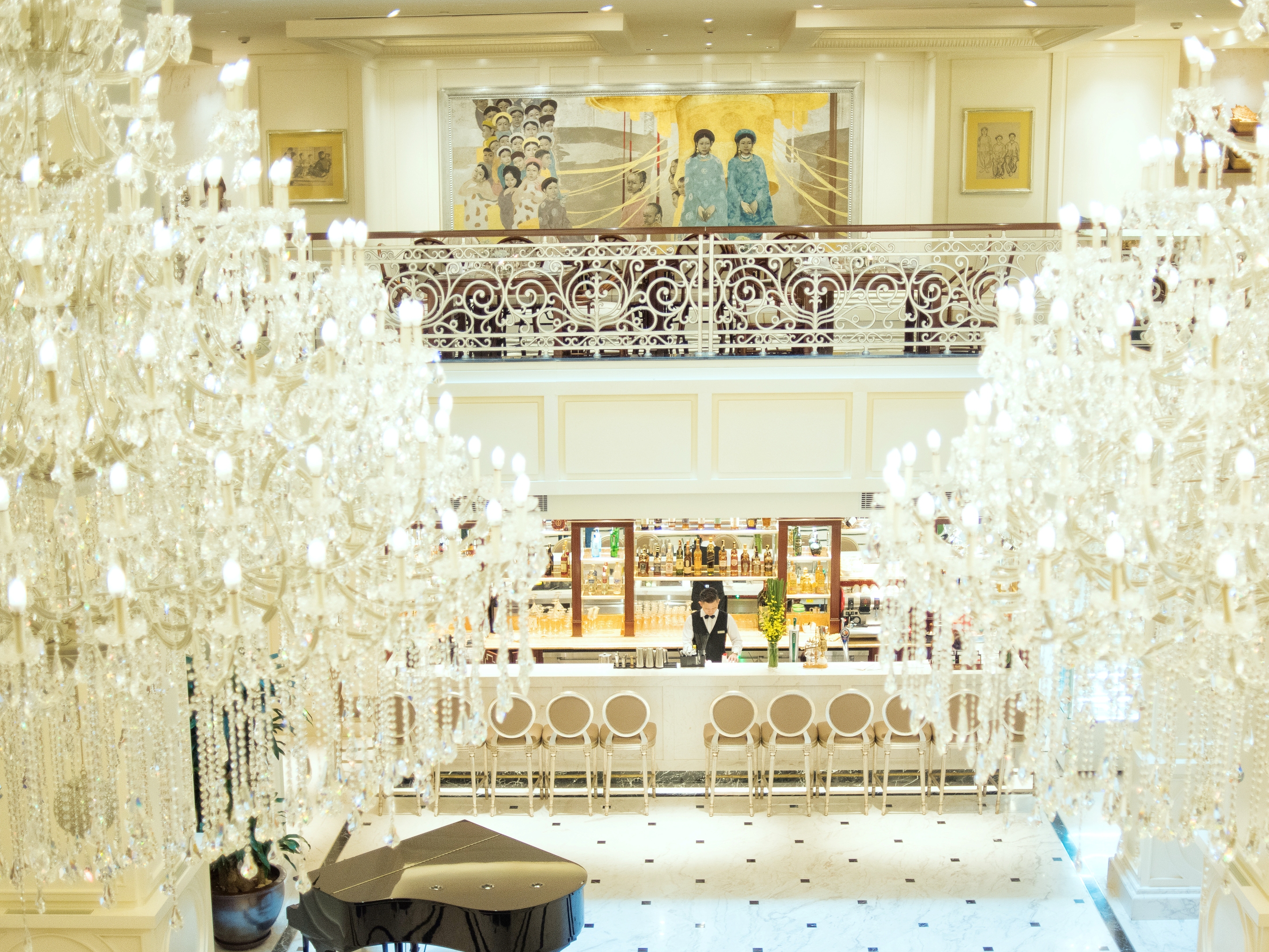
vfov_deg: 33.6
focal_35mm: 43
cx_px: 705
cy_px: 533
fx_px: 1576
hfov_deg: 43.8
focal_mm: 35
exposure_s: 1/80
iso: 640
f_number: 2
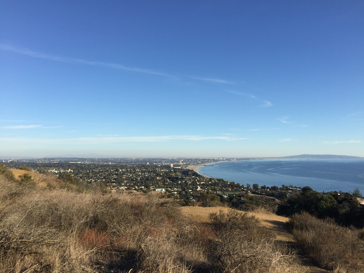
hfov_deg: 61.7
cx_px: 182
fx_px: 305
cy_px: 136
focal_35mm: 29
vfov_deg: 48.2
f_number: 2.2
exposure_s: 1/1883
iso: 32
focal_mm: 4.15
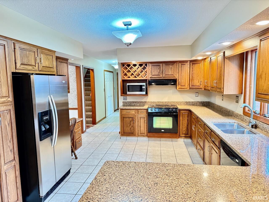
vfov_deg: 56.8
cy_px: 101
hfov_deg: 71.6
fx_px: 187
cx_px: 134
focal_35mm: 24
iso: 640
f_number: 1.78
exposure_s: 1/40
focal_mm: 6.76
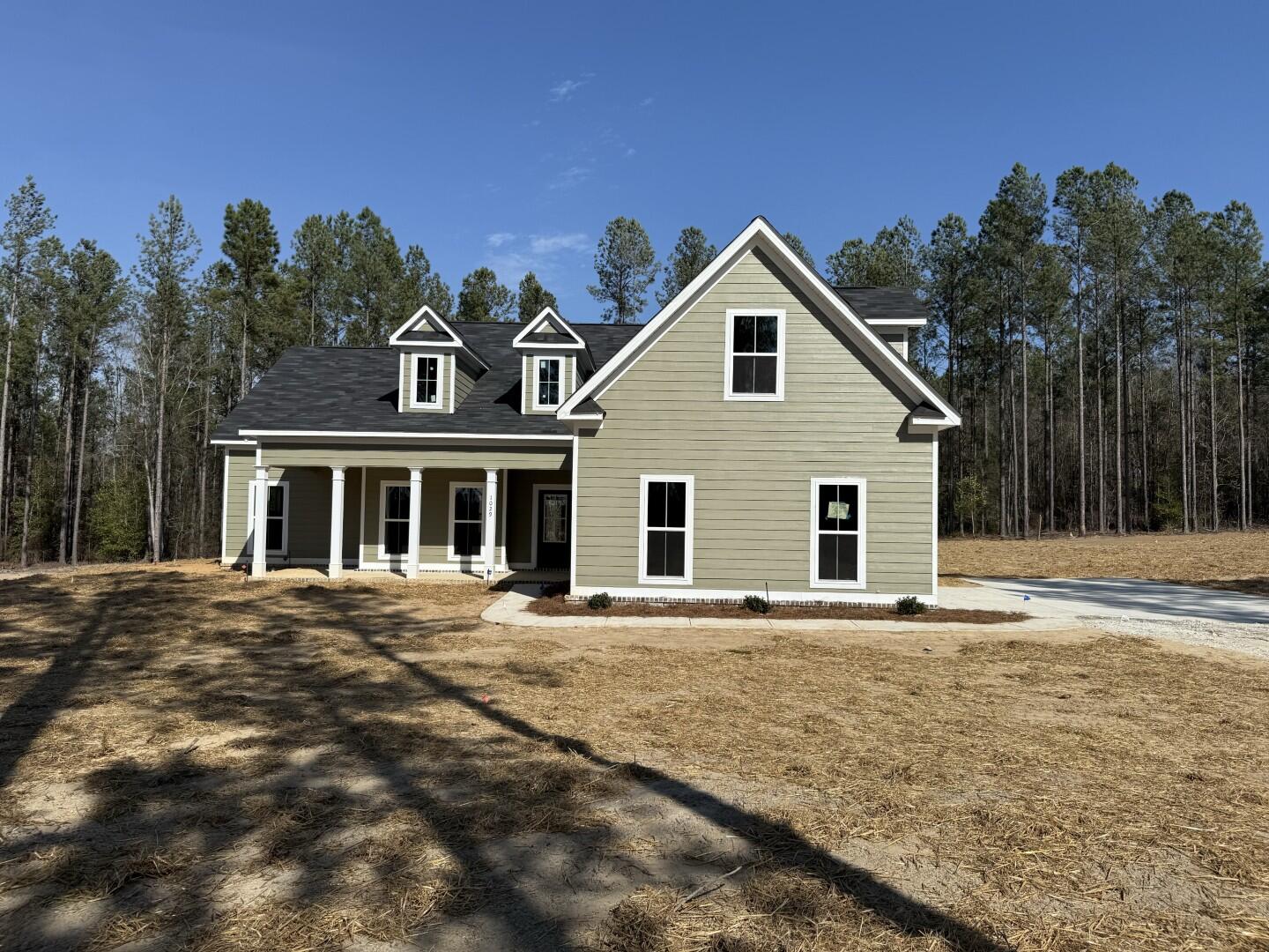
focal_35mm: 24
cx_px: 634
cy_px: 476
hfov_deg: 71.6
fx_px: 880
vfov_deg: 56.8
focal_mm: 6.76
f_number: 1.78
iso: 80
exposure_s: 1/7353
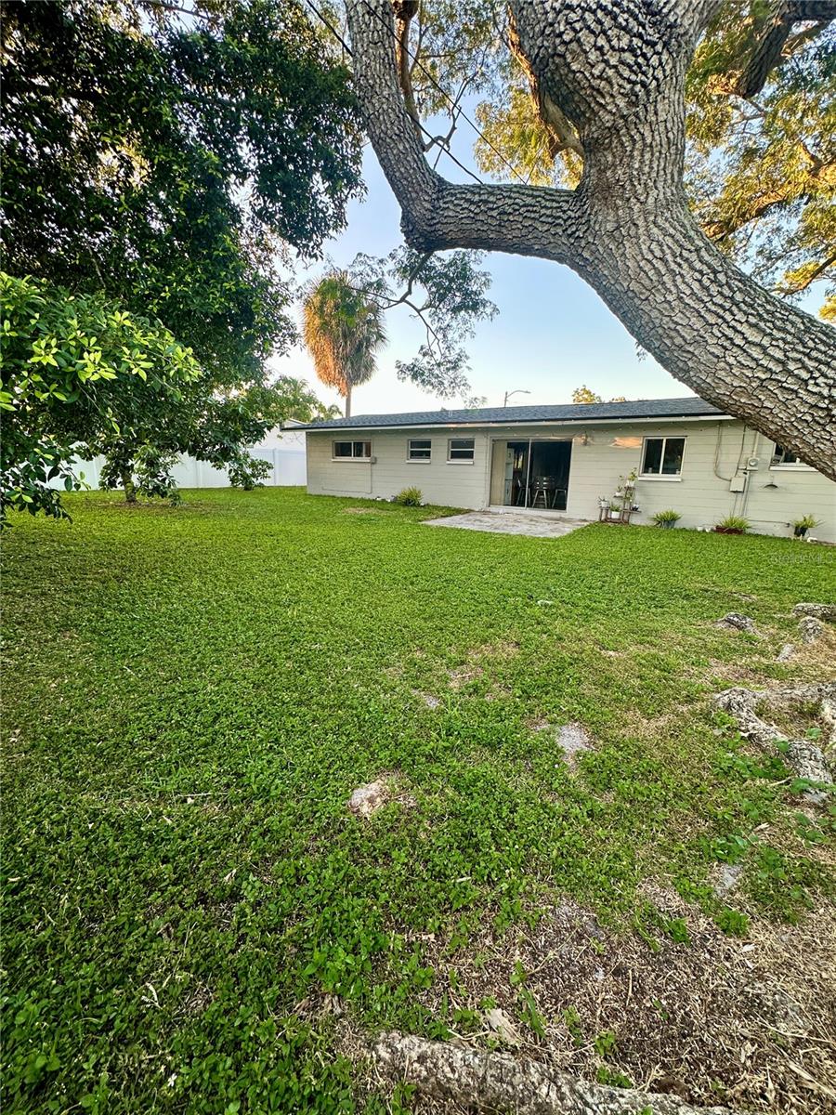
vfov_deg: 102.1
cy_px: 558
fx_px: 451
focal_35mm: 14
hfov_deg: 85.7
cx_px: 418
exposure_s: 1/99
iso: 50
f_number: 2.2
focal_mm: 2.22
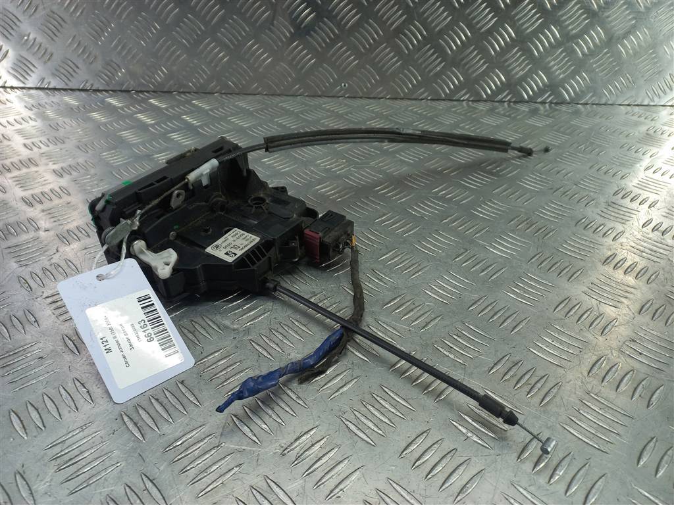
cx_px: 337
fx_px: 487
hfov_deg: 69.4
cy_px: 252
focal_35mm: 25
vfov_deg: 54.9
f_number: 1.8
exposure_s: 1/50
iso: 50
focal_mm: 4.6
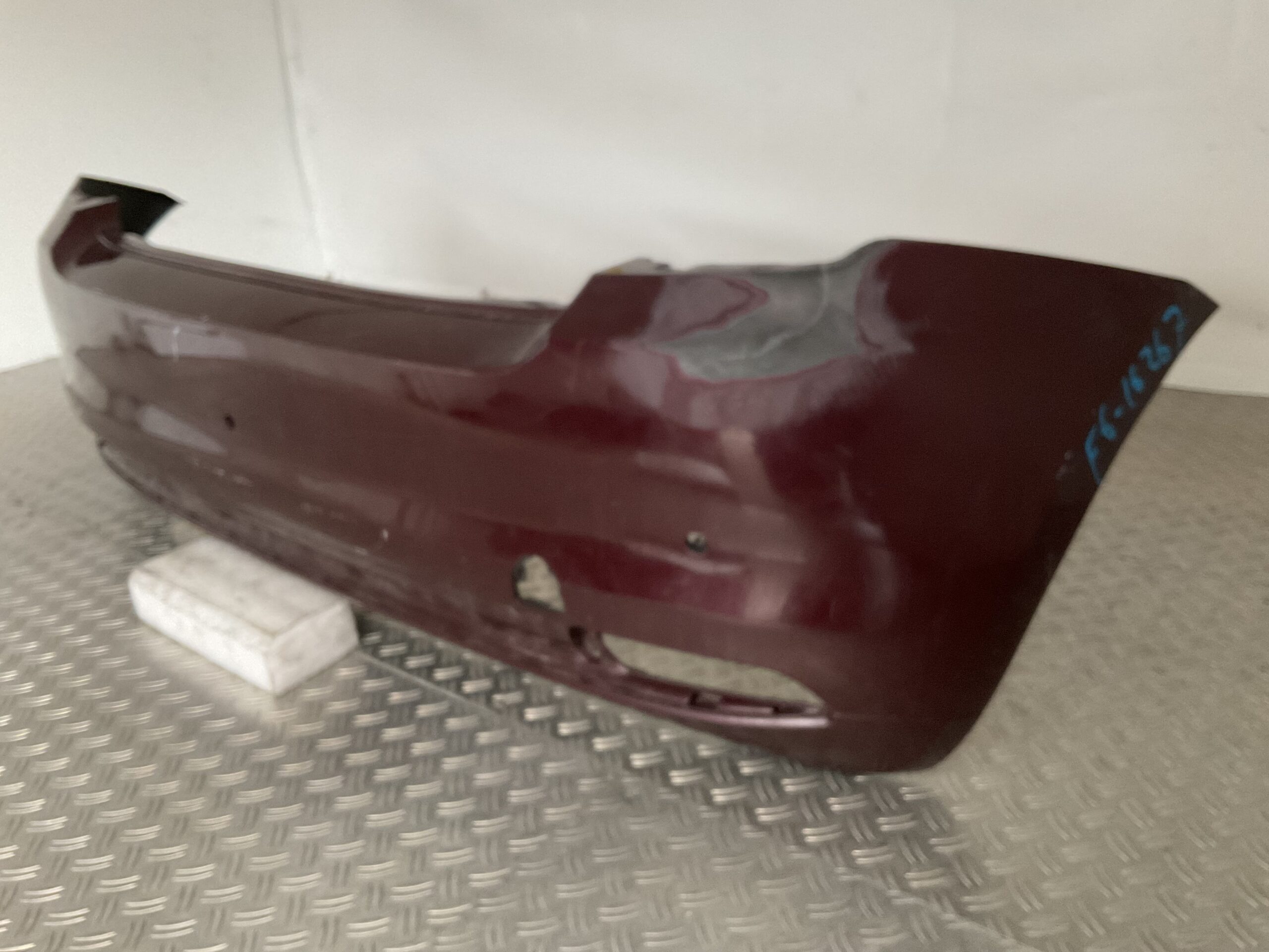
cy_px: 476
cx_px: 634
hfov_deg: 61.7
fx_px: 1063
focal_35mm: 29
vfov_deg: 48.2
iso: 200
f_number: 1.8
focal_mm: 3
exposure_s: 1/60
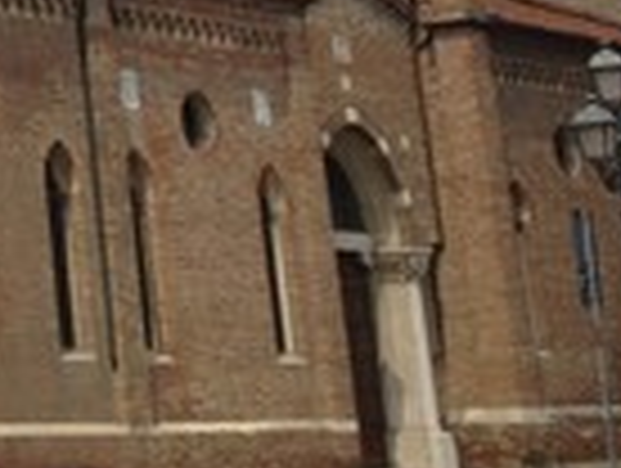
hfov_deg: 11.4
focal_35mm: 152
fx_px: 2732
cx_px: -698
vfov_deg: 9.3
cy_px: -374
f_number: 2.4
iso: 50
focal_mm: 4.28
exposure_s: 1/2045
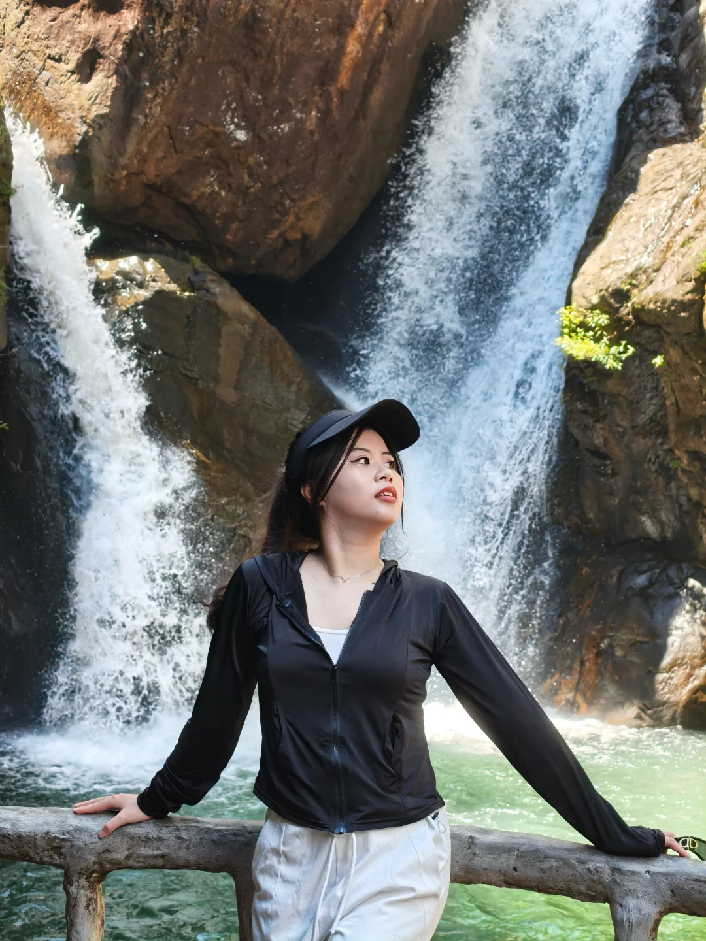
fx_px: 1985
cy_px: 470
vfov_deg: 26.7
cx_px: 353
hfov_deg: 20.2
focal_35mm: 73
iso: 640
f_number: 2.6
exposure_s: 1/538
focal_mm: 13.85
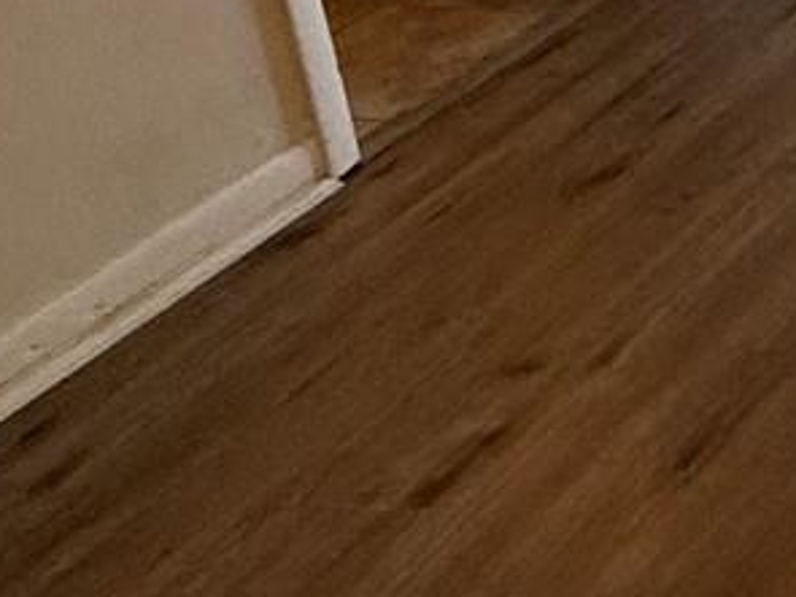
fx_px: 1747
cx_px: 1778
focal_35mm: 76
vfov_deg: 16.5
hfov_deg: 16.2
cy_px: -440
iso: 160
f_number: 2.2
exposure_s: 1/120
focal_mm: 2.22
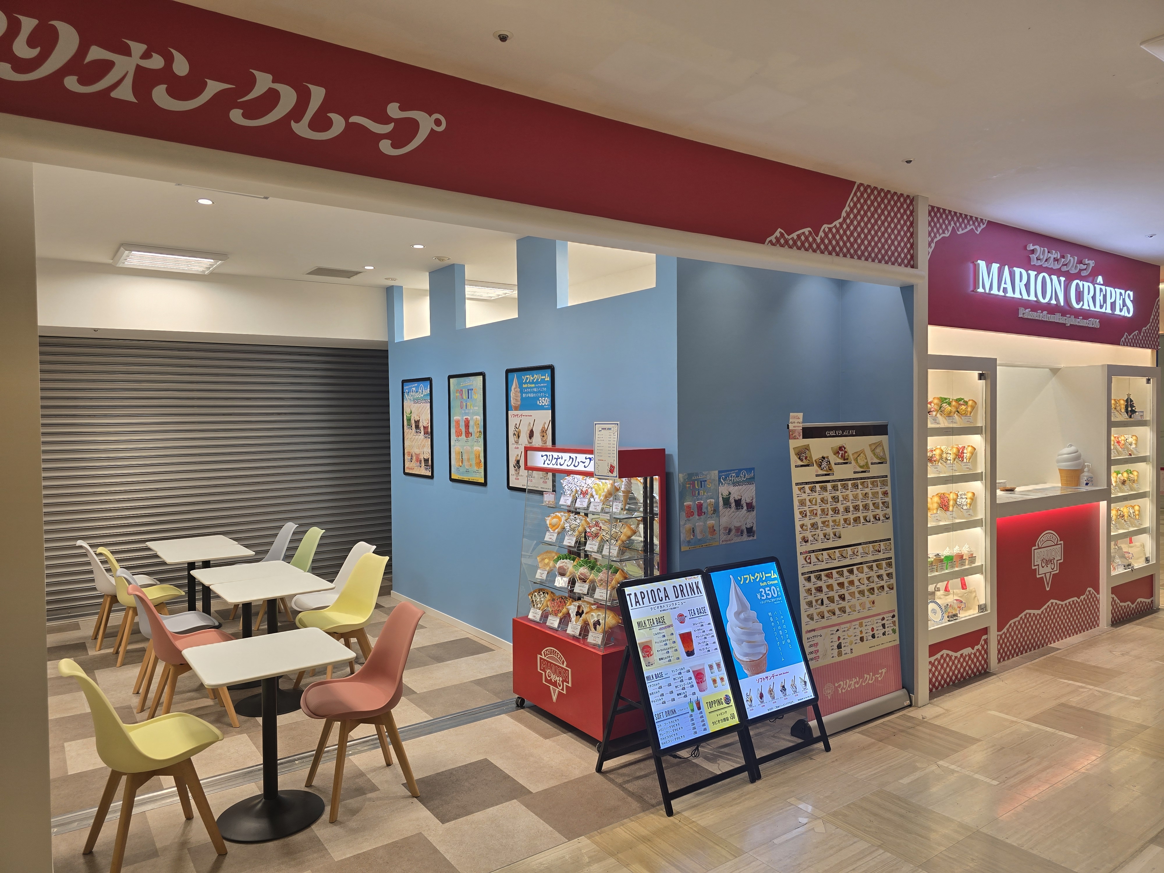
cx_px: 582
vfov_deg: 58.9
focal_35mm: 23
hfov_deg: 73.9
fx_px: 773
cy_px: 436
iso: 32
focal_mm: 6.3
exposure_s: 1/100
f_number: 1.7
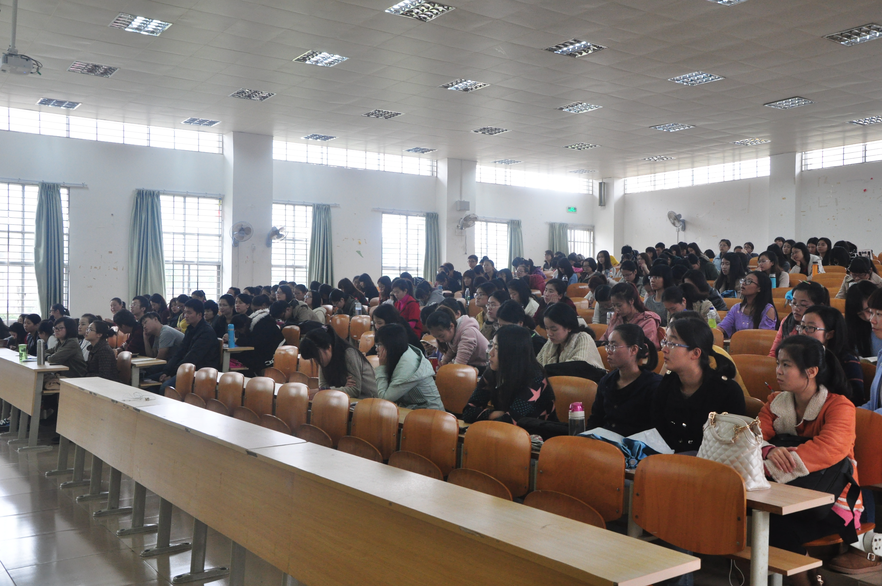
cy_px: 293
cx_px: 441
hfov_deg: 53.2
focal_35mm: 36
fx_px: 881
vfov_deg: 36.8
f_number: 7.1
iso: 1000
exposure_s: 1/30
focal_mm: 24
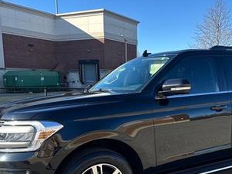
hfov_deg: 46.3
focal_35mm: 40
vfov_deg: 35.4
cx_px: 145
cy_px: 125
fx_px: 268
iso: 80
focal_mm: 6.86
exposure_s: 1/1321
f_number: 1.78
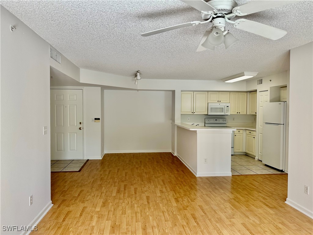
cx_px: 156
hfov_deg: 71.6
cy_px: 118
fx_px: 217
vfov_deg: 56.8
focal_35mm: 24
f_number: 1.78
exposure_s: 1/177
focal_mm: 6.86
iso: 64
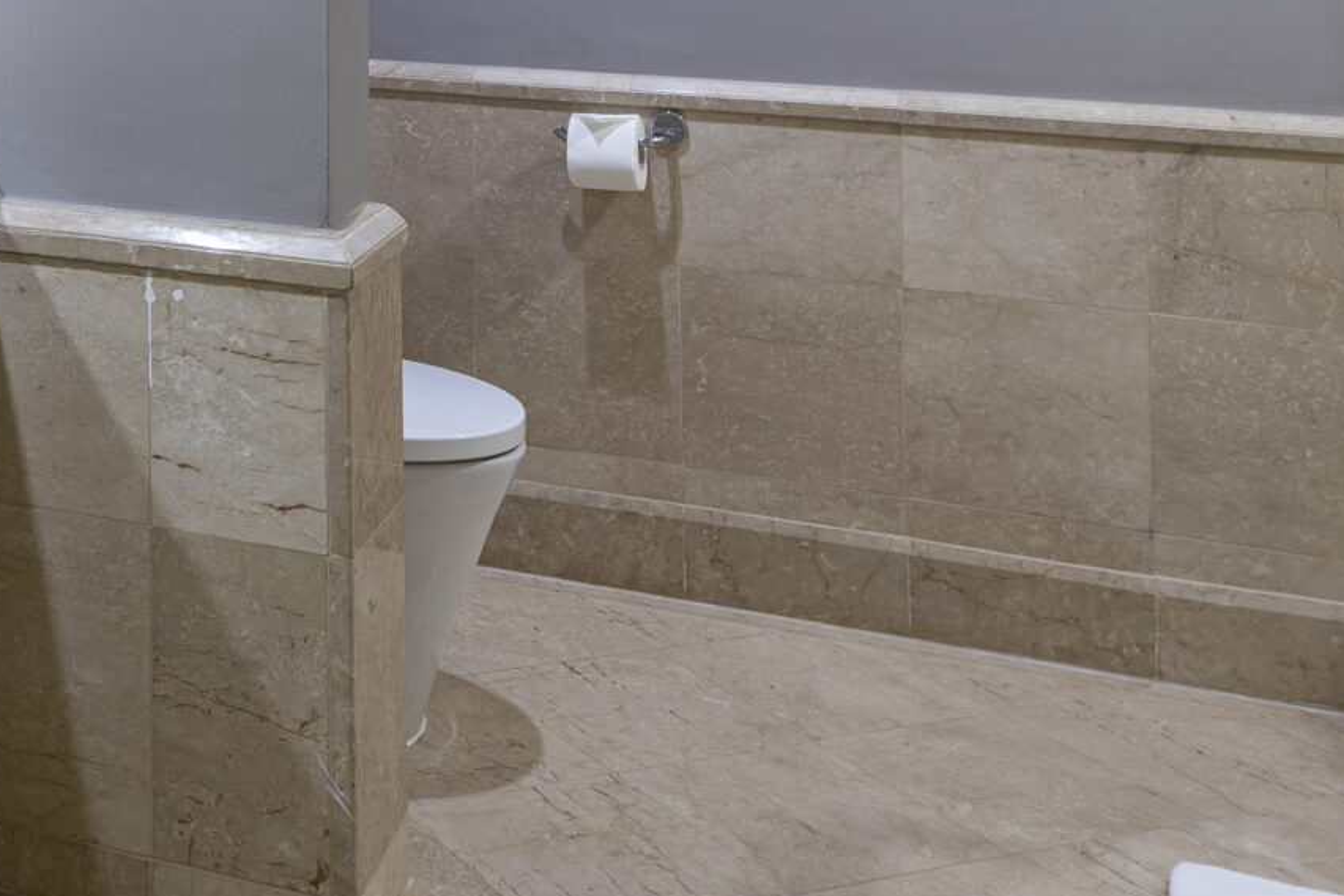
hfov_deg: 33.5
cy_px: -256
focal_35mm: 54
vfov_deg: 22.5
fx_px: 2016
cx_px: -24
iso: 100
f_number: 8
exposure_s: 1/3
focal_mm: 18
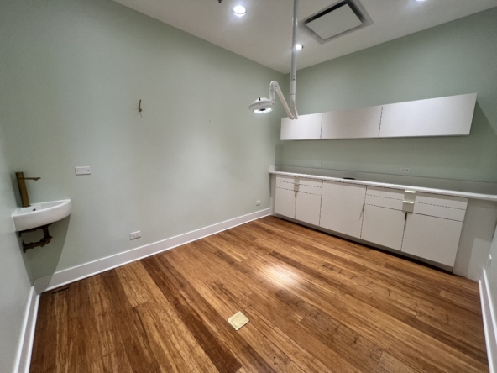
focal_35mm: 13
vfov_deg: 89.9
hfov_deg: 106.2
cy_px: 186
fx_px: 187
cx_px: 248
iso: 160
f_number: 1.8
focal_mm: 1.57
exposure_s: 1/120
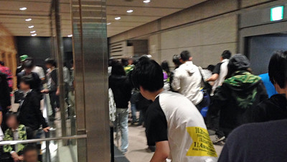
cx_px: 138
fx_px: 616
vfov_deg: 14.9
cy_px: 100
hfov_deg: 26.2
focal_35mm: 81
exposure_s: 1/20
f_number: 2.4
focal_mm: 4.12
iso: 400
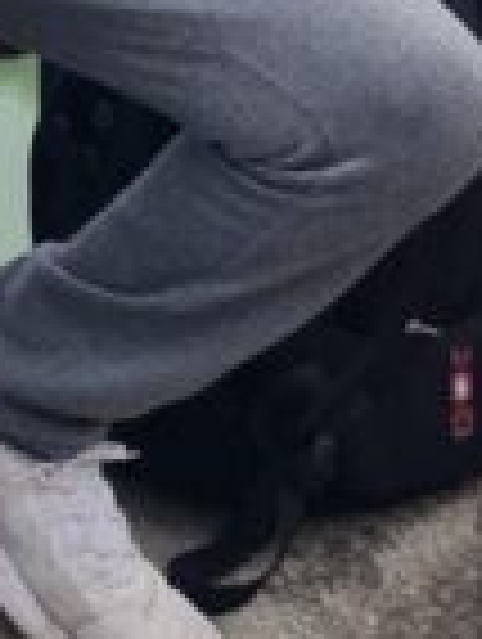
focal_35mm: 187
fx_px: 3461
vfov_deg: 9.7
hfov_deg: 7.0
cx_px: -1077
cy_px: -706
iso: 50
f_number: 1.8
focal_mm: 5.4
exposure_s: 1/135
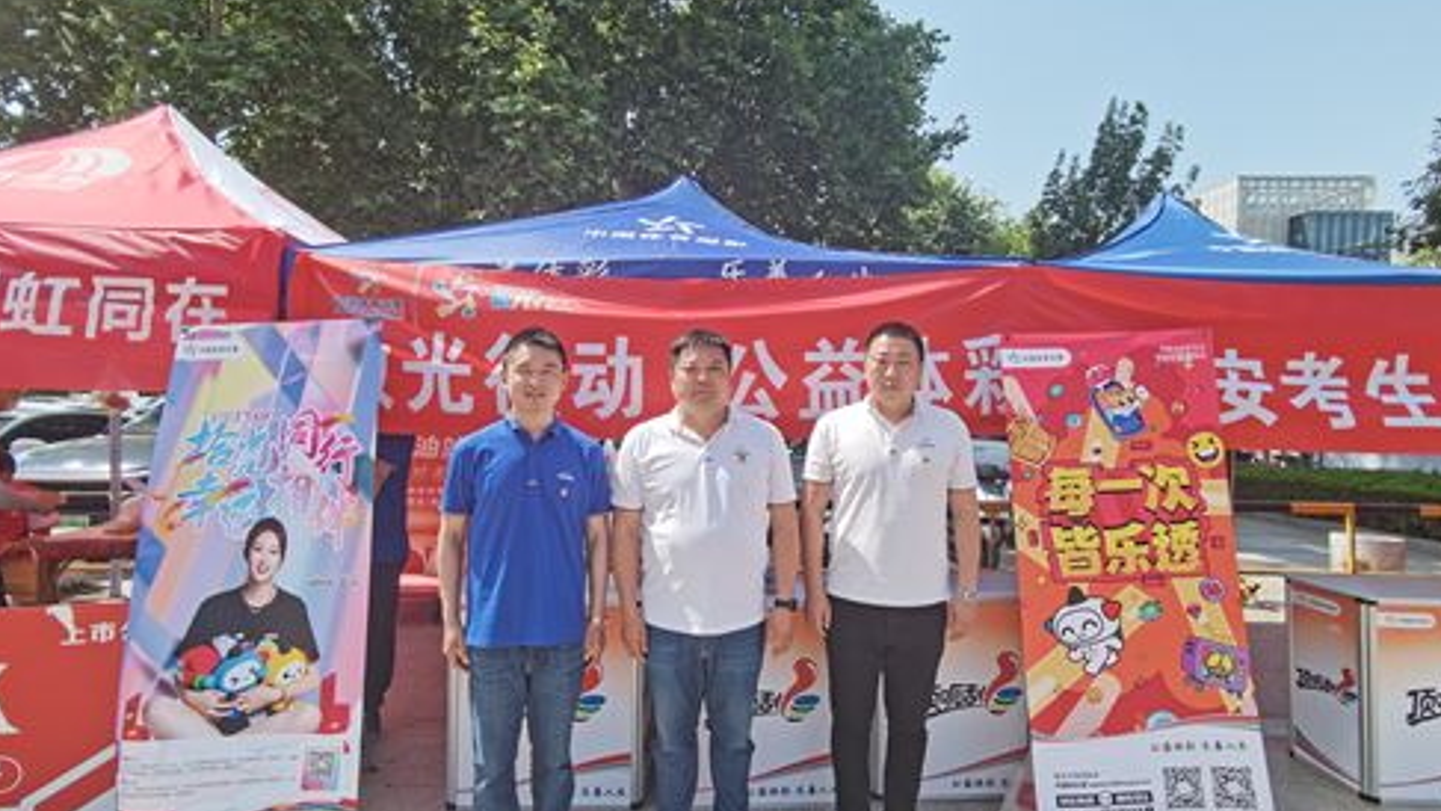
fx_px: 726
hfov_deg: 89.6
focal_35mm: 19
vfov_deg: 58.3
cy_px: 419
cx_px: 728
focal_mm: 2.26
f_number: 2.2
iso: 50
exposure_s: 1/942
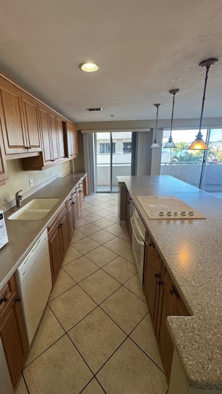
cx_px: 96
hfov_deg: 66.8
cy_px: 191
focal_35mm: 16
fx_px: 167
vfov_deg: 99.3
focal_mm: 2.22
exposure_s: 1/120
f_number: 2.2
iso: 160
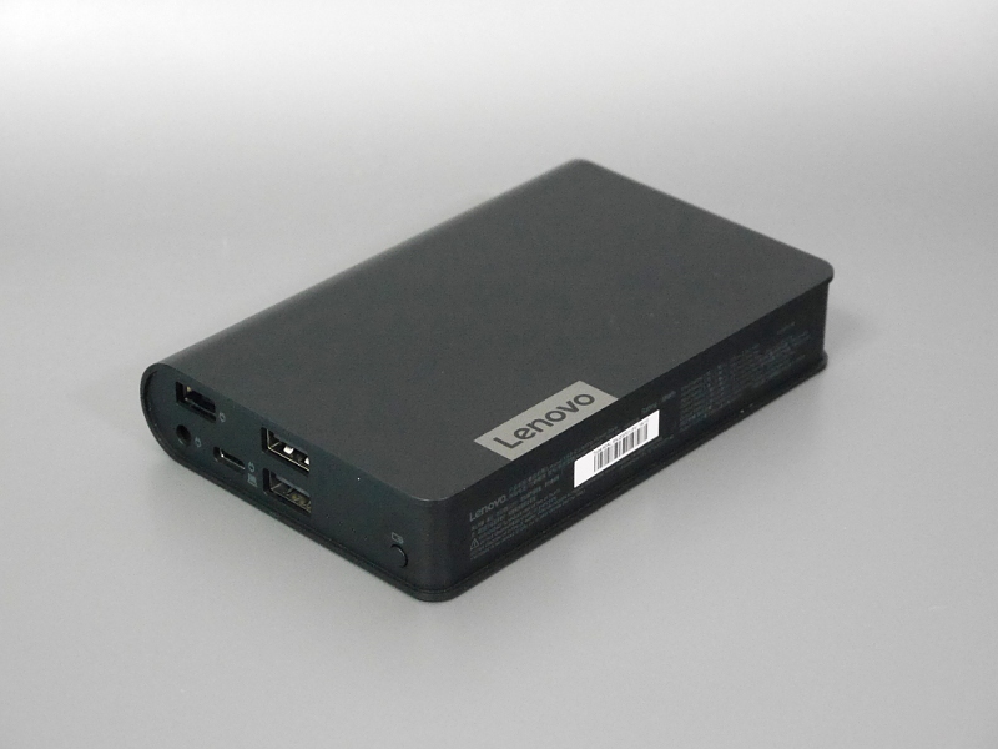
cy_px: 374
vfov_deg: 19.4
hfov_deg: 25.7
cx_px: 499
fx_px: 2191
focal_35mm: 76
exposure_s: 1/60
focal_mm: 38
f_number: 5.6
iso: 3200
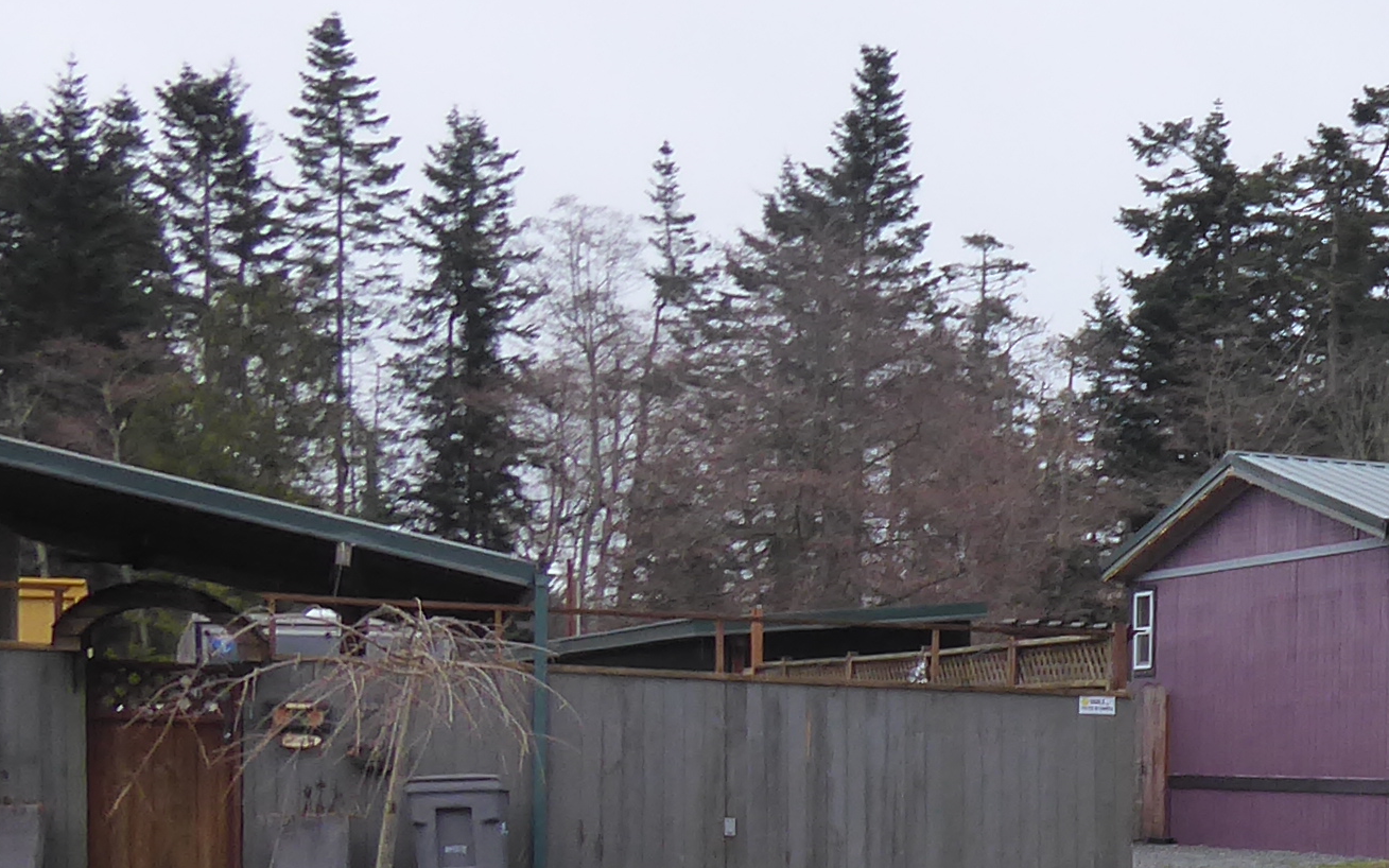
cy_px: 976
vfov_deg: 15.6
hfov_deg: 23.3
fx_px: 3066
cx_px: 1673
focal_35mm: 81
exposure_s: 1/160
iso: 125
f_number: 3.3
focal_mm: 4.3
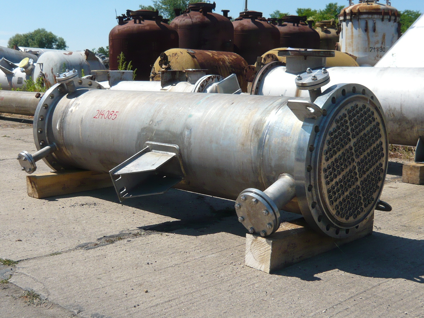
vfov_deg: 30.3
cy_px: 159
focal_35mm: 48
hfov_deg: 39.7
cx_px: 212
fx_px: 588
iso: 100
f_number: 9
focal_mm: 5.2
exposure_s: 1/200
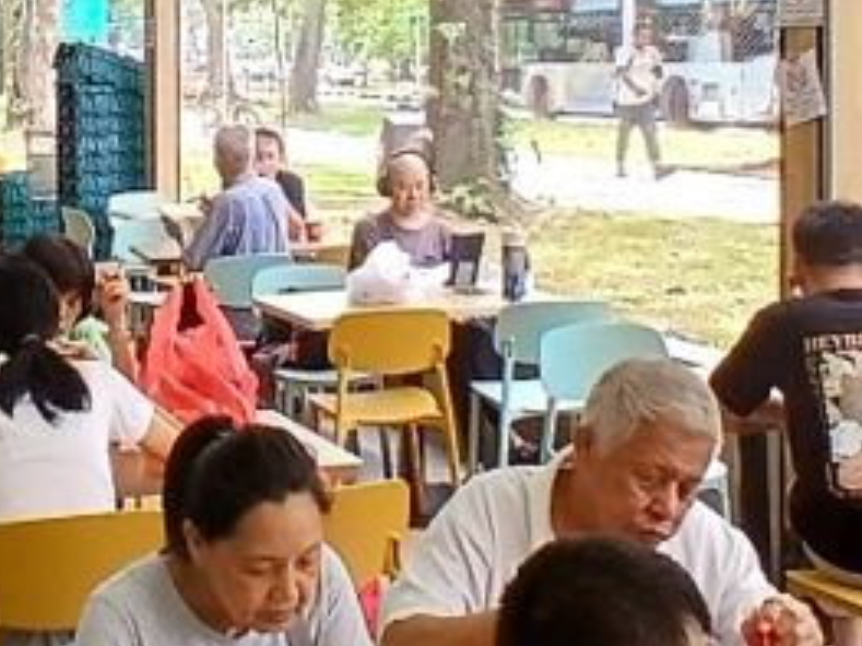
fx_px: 1717
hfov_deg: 27.5
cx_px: 147
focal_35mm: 69
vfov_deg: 20.9
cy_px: 69
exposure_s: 1/100
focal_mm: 1.4
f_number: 2.2
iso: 80
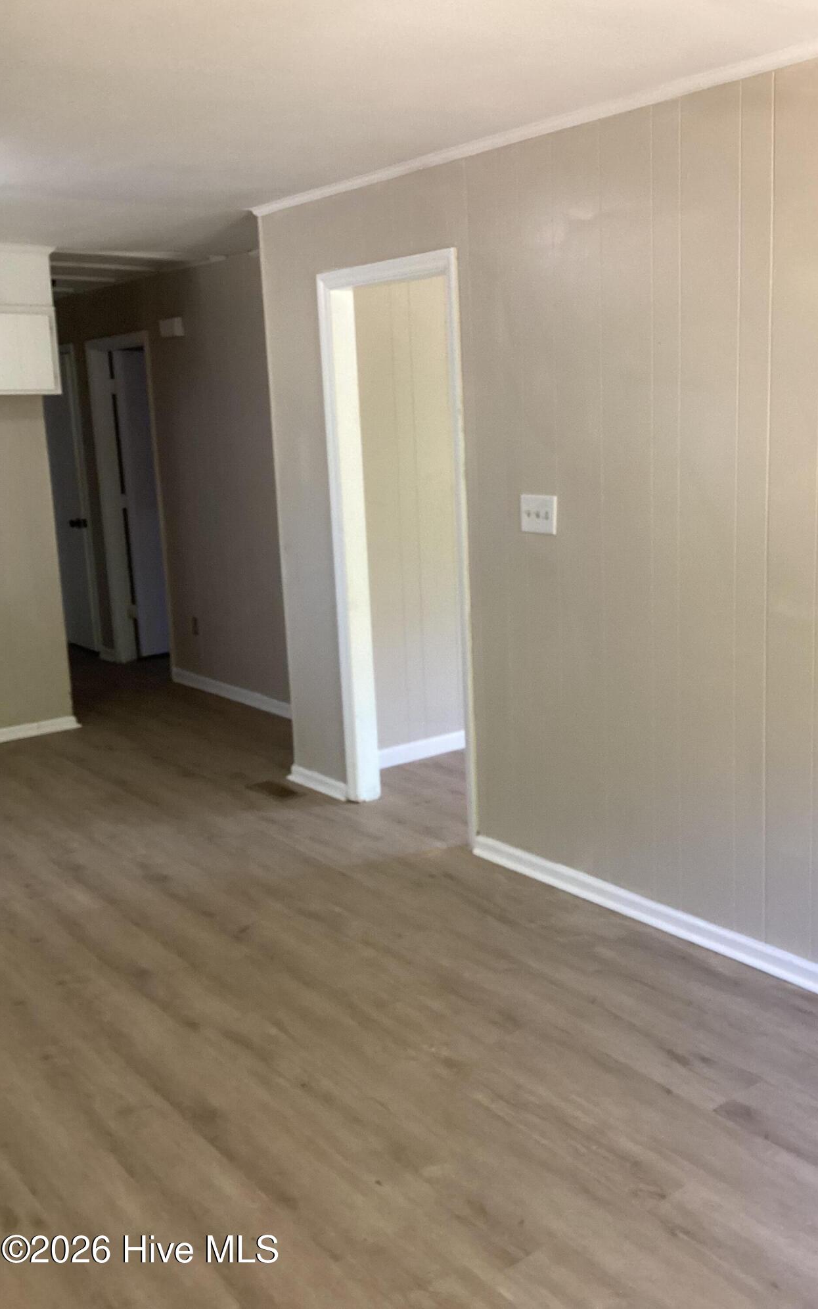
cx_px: 491
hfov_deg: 38.2
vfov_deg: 58.1
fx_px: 1177
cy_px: 653
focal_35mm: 33
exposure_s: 1/60
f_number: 2.4
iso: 320
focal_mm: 3.3
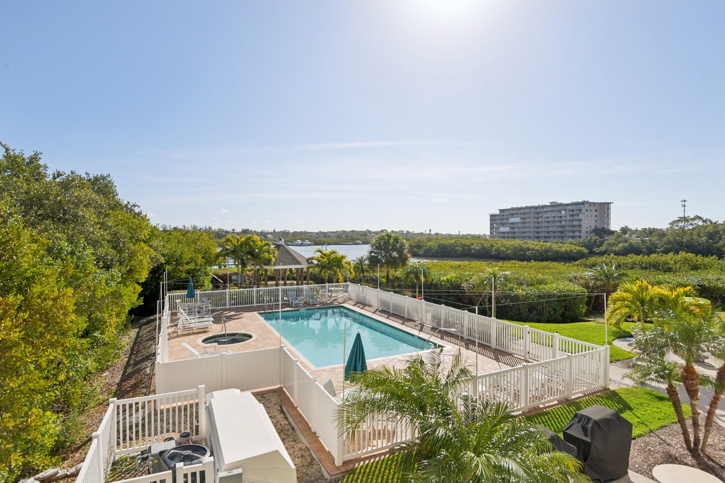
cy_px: 242
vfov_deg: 64.5
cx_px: 362
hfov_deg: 86.9
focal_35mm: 19
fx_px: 383
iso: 400
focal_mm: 19
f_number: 8
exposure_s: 1/3200
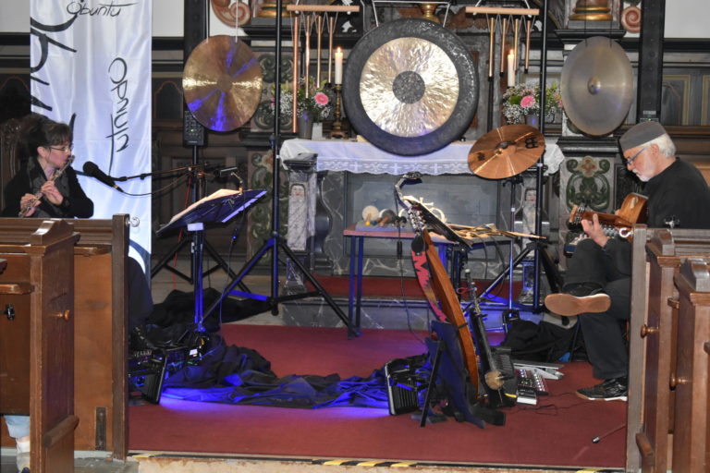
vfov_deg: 16.6
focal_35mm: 82
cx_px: 355
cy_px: 236
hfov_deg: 24.6
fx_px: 1627
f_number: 5.6
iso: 3200
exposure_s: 1/50
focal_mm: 55
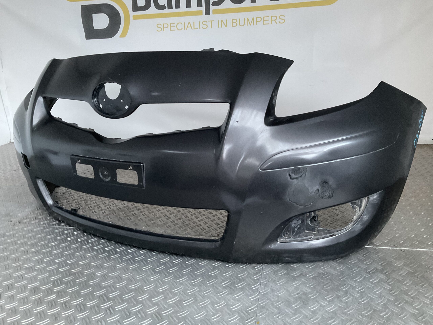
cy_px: 162
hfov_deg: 61.7
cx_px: 216
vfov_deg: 48.2
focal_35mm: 29
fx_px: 363
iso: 250
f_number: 1.8
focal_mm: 3
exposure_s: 1/25
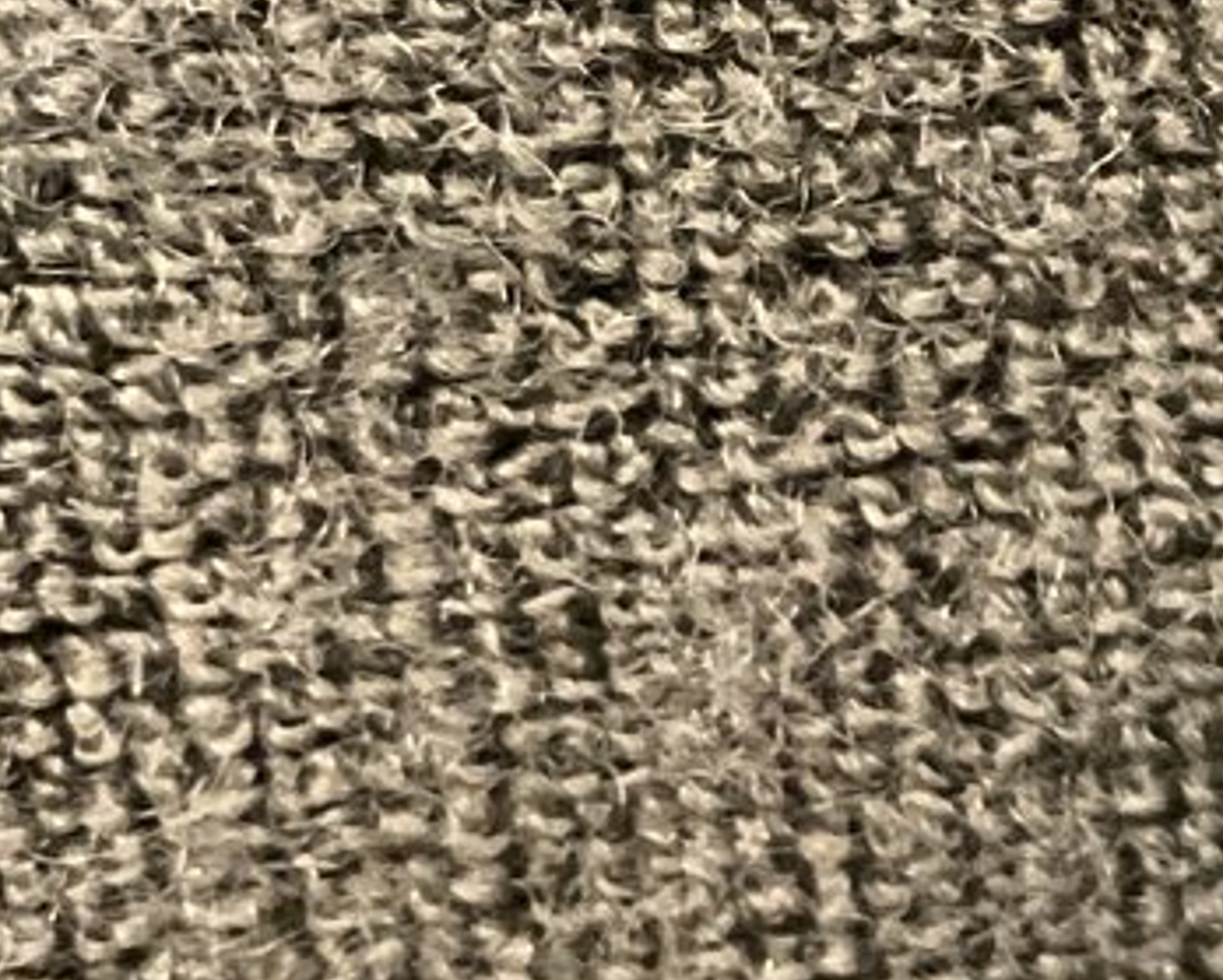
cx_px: 2395
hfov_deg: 13.5
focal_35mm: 123
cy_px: 30
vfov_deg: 12.4
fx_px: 4456
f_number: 1.8
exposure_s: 1/30
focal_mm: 3
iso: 400
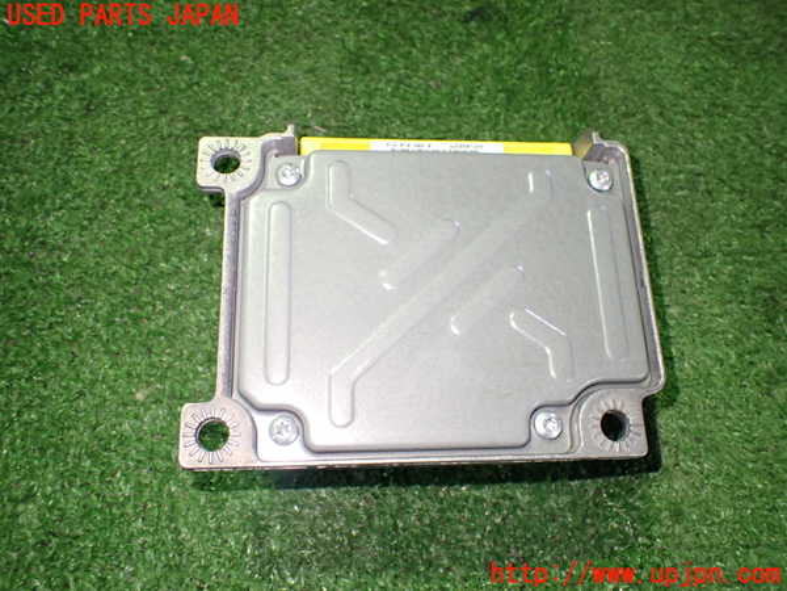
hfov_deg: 60.0
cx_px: 394
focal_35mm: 30
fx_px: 682
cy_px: 296
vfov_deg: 46.8
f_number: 2.3
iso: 800
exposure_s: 1/80
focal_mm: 5.4
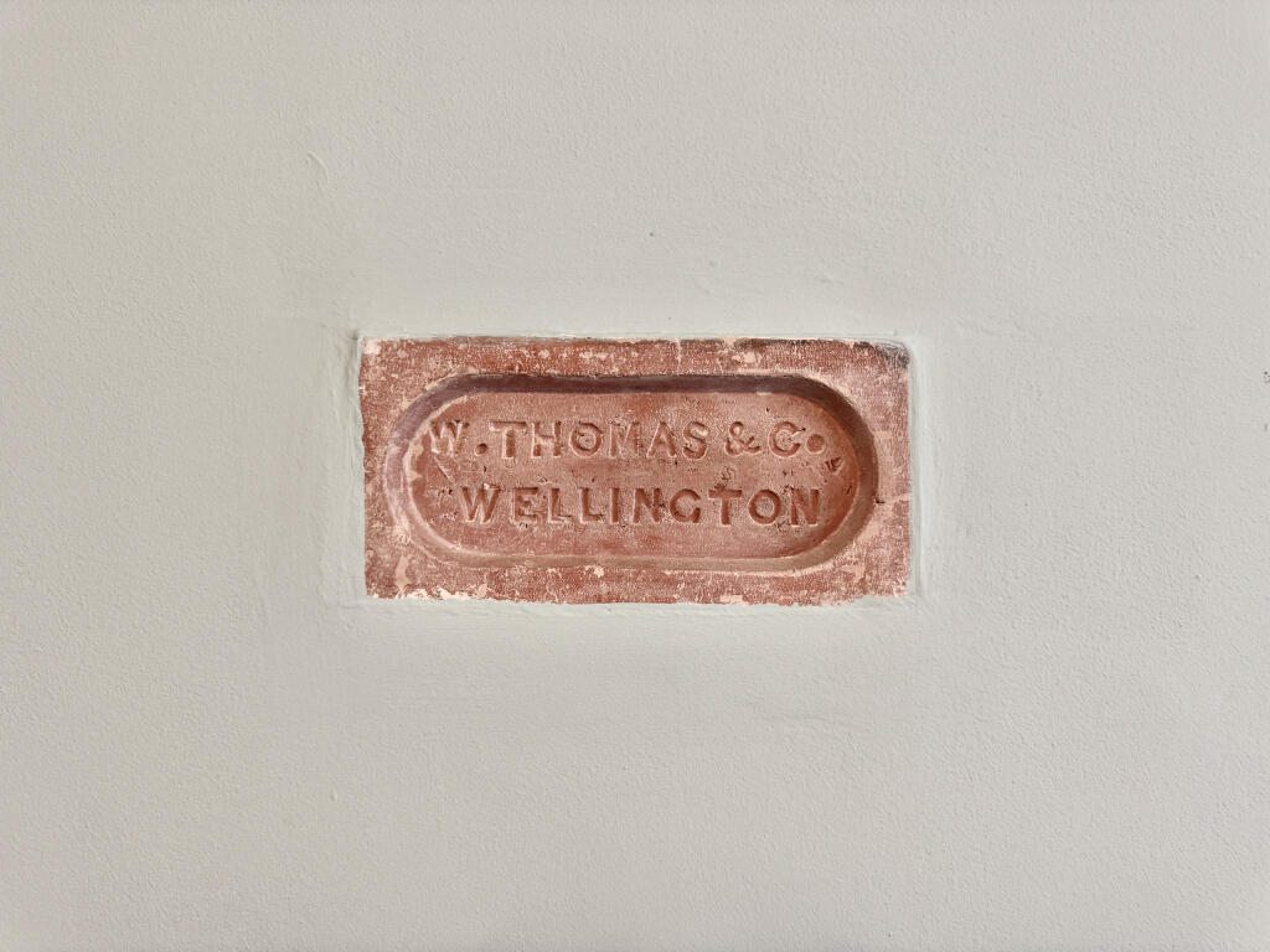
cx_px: 635
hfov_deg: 71.6
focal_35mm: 24
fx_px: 881
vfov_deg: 56.8
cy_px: 476
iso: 250
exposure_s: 1/60
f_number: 1.78
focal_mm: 6.76
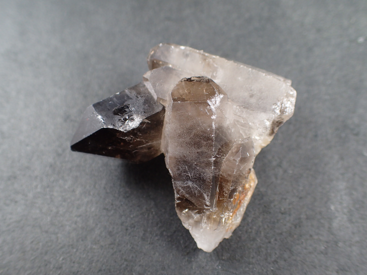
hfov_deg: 60.0
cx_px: 184
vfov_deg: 46.8
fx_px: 318
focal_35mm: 30
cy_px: 138
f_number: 2.3
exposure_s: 1/125
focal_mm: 5.5
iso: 200
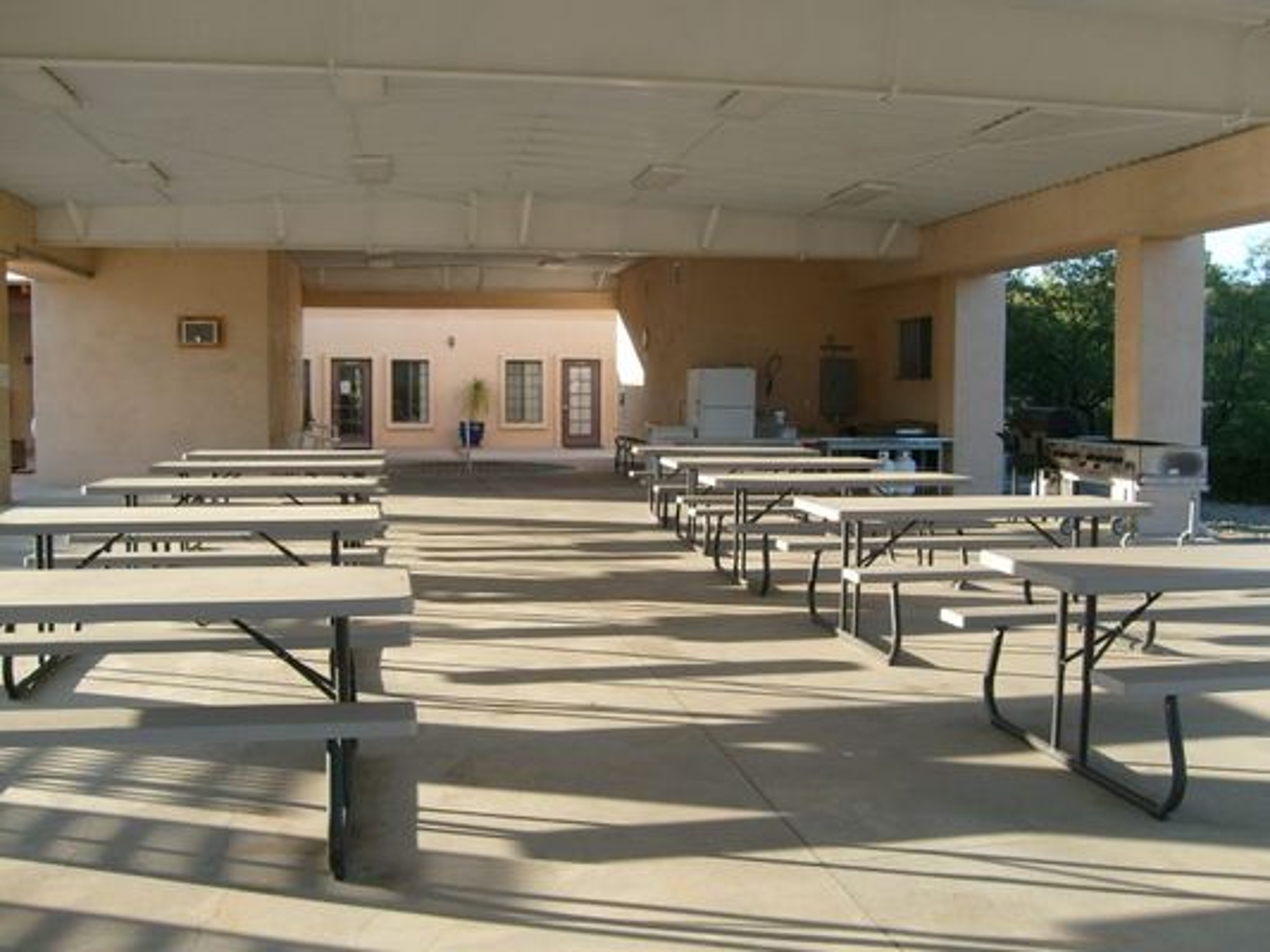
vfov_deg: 40.7
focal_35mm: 35
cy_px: 476
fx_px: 1284
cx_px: 635
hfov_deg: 52.6
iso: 80
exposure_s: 1/350
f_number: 2.8
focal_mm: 5.8
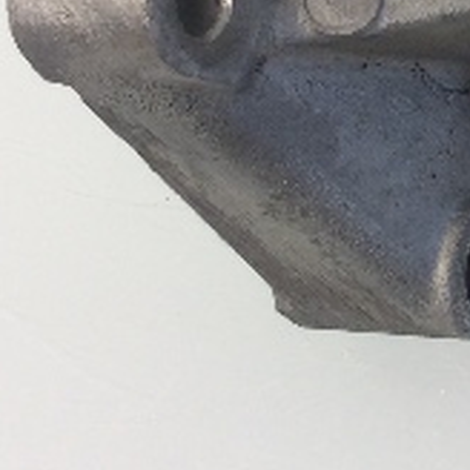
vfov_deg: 15.3
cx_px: 662
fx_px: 1690
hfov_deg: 14.9
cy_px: -72
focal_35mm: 110
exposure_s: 1/40
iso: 32
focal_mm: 3.3
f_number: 2.4
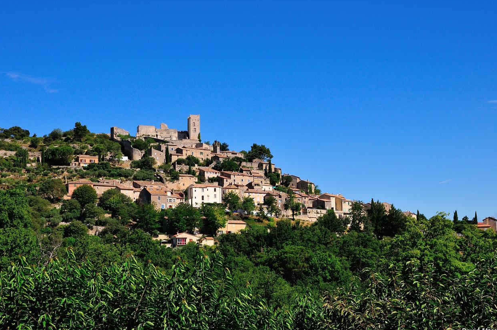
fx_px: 869
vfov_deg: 21.5
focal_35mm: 63
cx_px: 257
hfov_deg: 31.9
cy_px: 165
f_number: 13
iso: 200
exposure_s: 1/250
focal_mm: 40
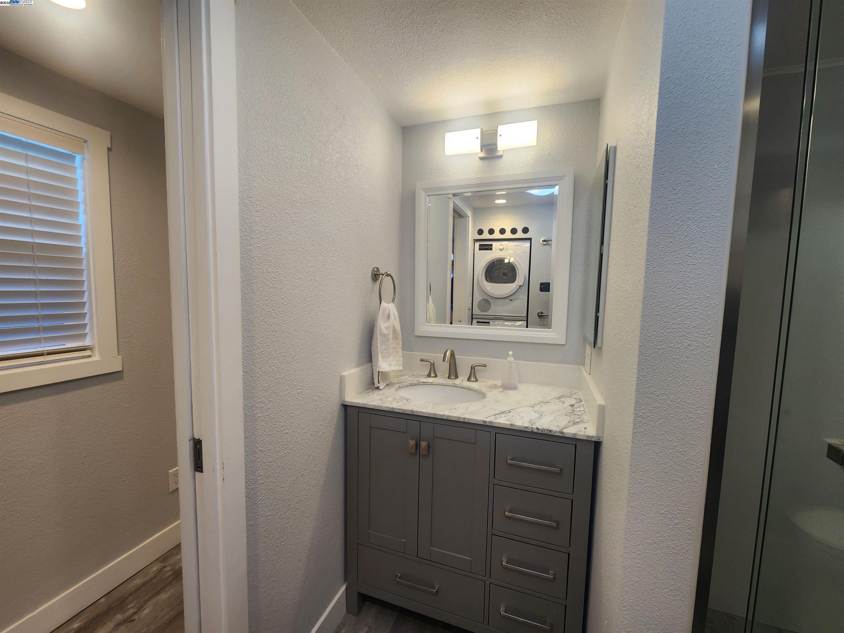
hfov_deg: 106.2
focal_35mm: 13
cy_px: 316
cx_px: 422
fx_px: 317
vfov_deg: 89.9
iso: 80
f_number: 2.2
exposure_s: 1/60
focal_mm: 2.2
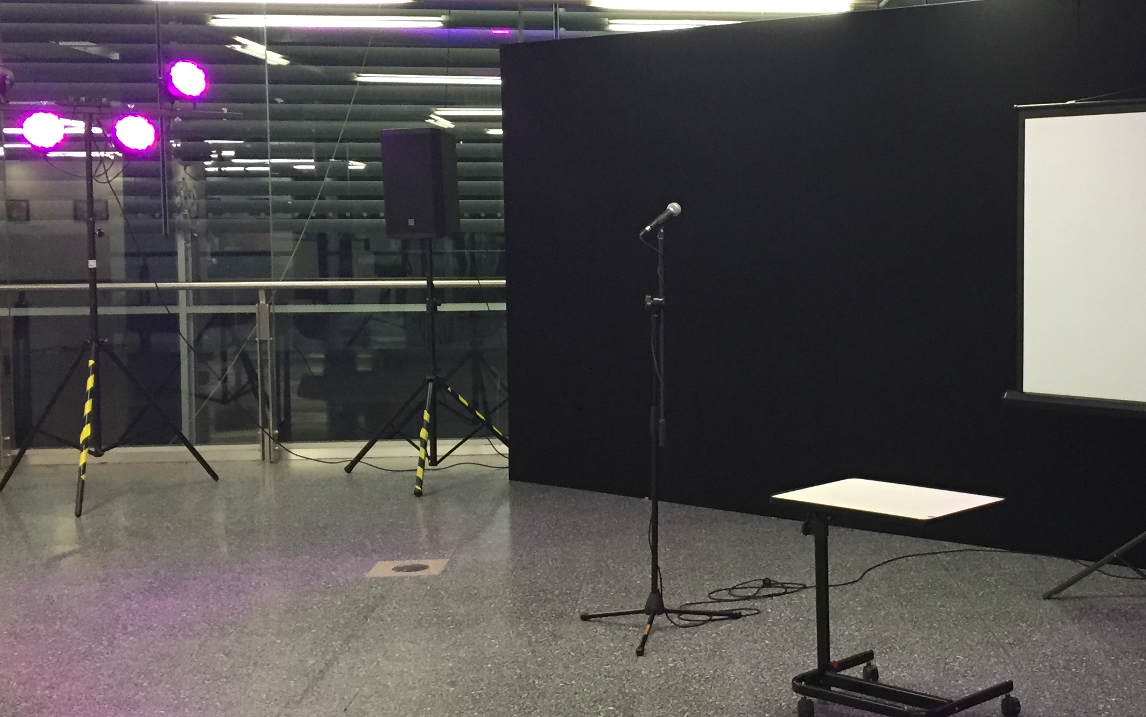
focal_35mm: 51
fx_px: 1593
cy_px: 301
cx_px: 880
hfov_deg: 38.4
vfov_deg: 25.3
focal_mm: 4.15
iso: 200
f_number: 2.2
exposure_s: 1/33
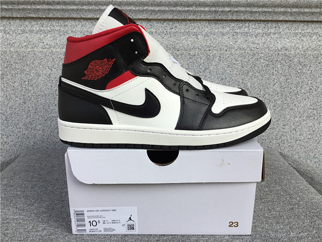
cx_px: 161
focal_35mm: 31
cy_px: 121
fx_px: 288
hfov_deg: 58.4
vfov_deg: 45.4
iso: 25
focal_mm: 3.3
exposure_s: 1/637
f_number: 2.4
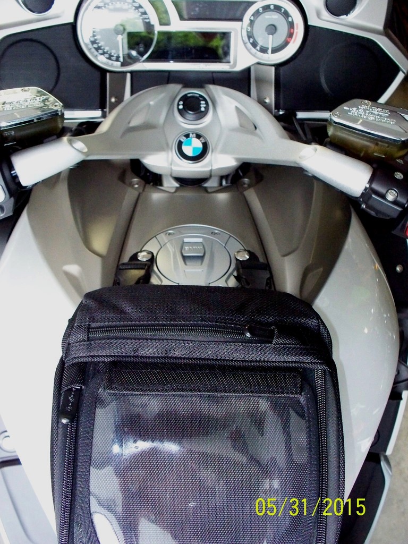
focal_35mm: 36
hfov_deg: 39.7
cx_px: 204
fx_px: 566
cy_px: 272
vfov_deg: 51.4
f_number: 2.8
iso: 1250
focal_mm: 7.54
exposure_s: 1/125
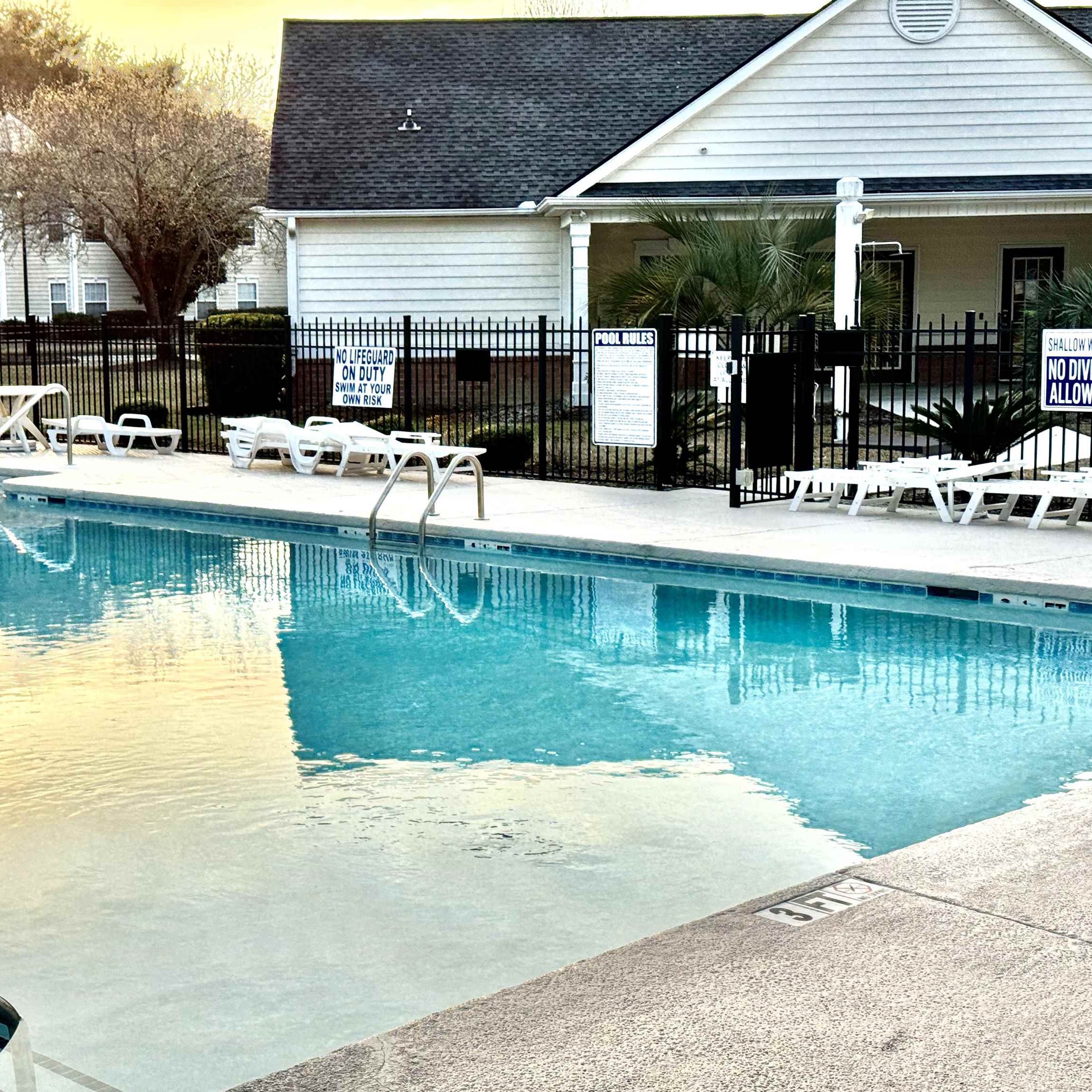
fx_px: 2034
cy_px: 549
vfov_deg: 30.0
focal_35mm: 57
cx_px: 426
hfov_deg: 30.0
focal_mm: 6.76
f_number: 1.78
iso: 64
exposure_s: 1/2331
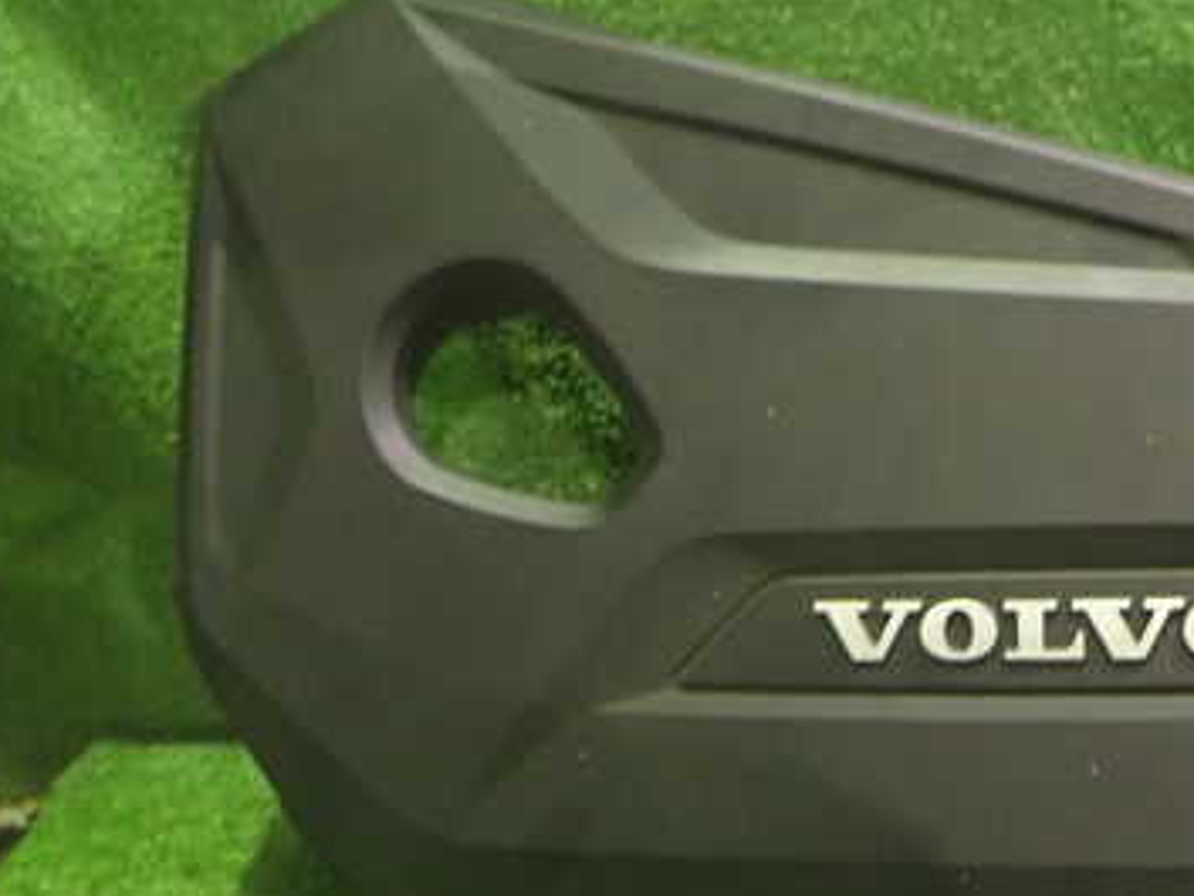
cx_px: 917
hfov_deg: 36.5
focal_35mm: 51
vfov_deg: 28.6
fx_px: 1760
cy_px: 487
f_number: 2.3
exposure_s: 1/15
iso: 800
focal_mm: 5.4
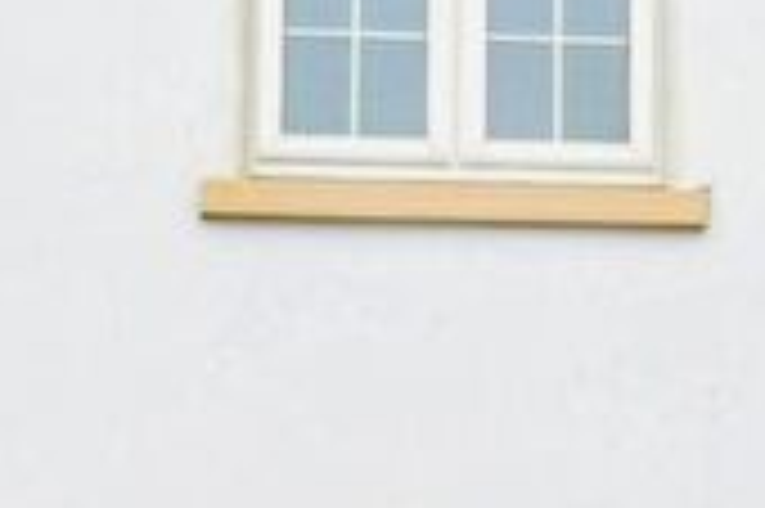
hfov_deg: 19.7
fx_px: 2102
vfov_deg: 13.6
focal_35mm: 99
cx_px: 846
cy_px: 530
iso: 200
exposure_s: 1/160
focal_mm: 16
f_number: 7.1
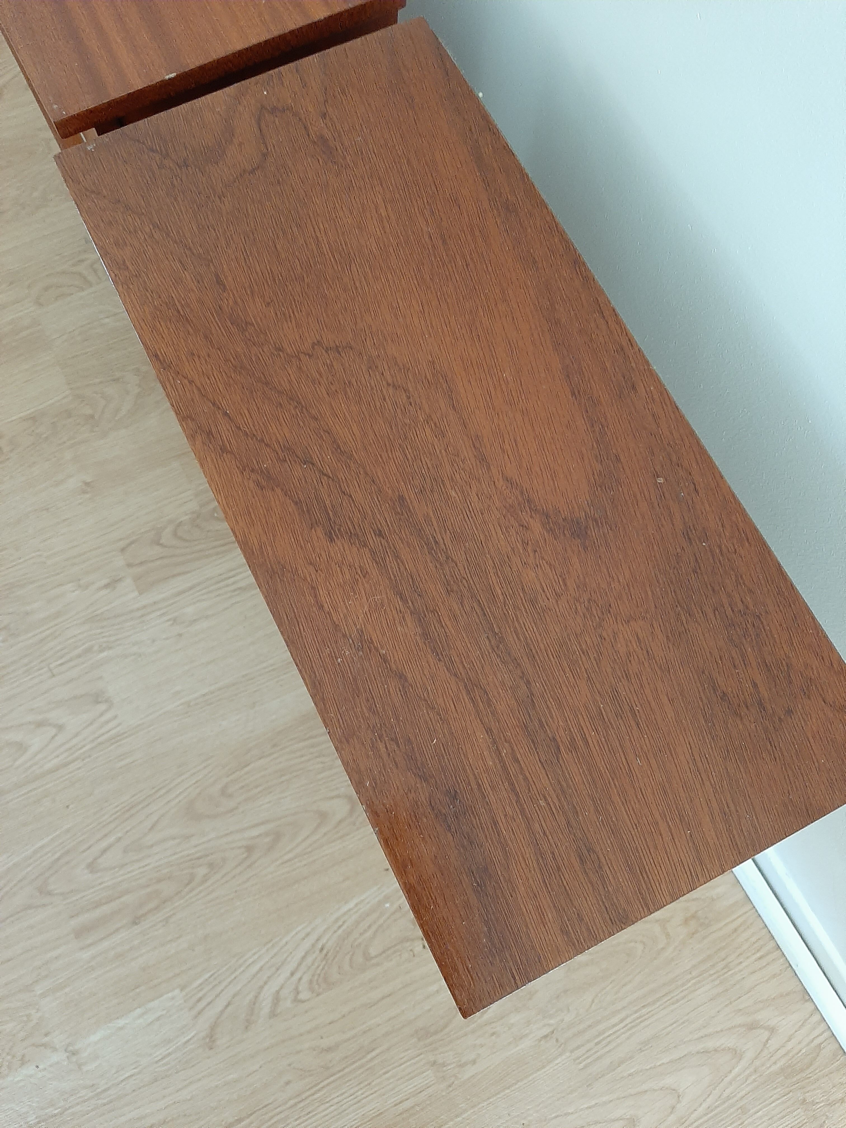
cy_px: 564
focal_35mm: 26
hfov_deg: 53.1
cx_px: 423
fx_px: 847
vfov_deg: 67.3
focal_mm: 3.93
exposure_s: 1/33
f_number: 1.7
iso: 200
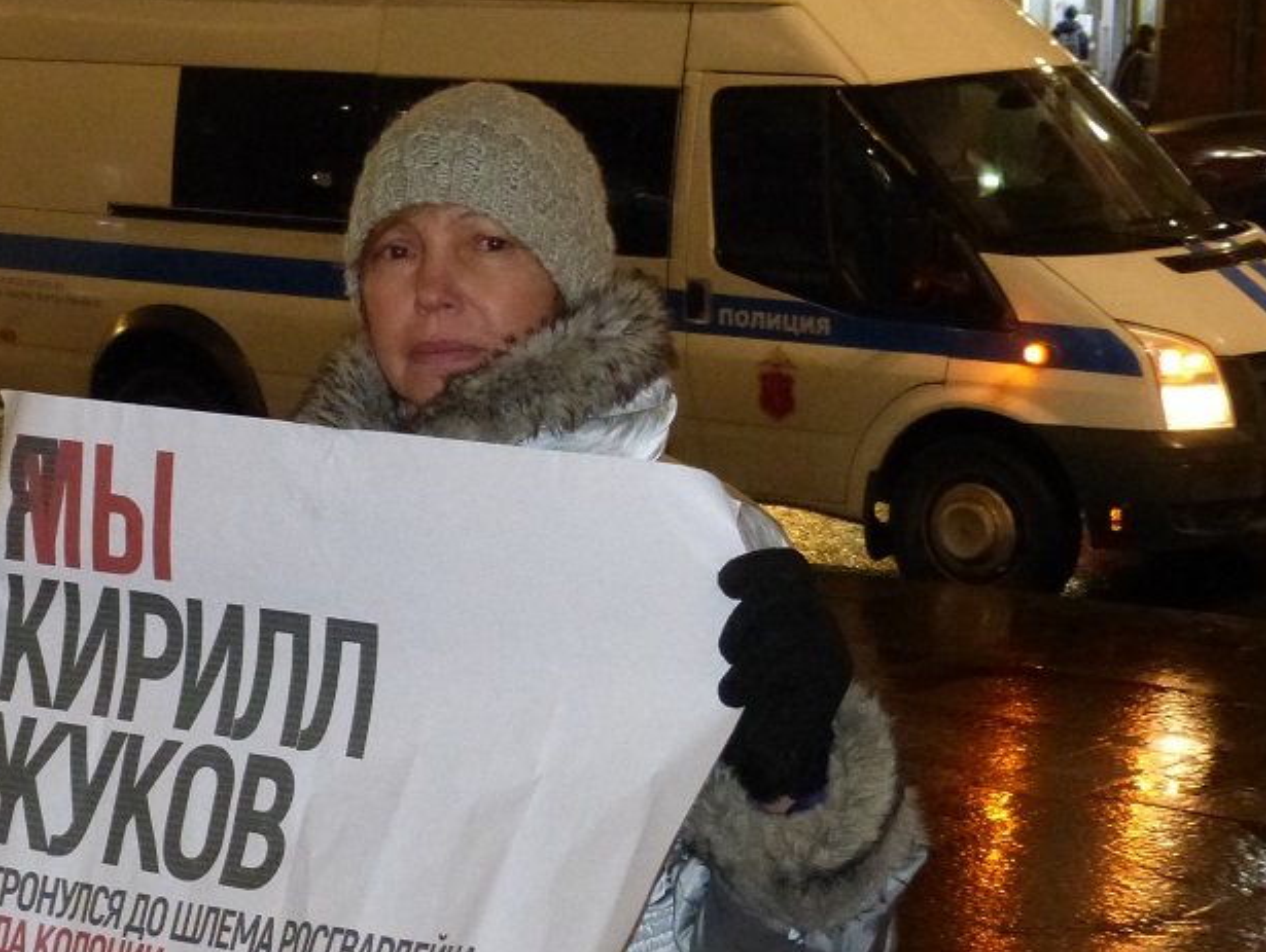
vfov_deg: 26.6
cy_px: 463
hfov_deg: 34.8
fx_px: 2014
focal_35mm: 55
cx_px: 529
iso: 800
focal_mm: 8.5
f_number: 3.2
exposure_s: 1/60
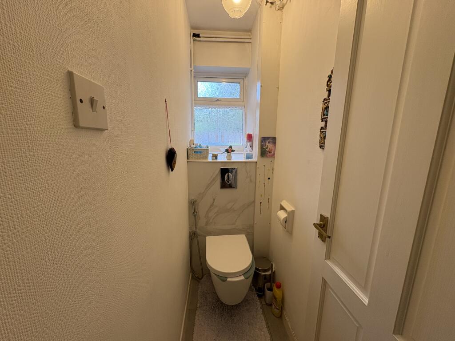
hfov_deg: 102.1
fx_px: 184
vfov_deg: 85.7
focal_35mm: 14
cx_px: 228
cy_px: 170
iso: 125
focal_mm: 2.22
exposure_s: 1/100
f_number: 2.2
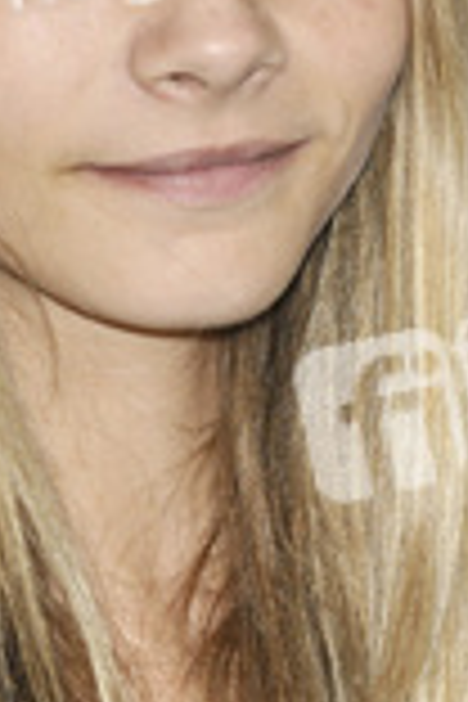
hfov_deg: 2.3
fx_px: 11646
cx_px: 119
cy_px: 171
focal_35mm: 597
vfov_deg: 3.5
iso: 320
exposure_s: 1/200
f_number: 4
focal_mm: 155
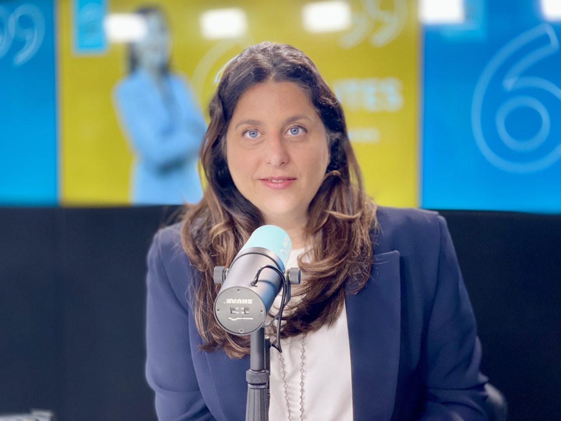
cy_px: 210
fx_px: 843
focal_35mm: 52
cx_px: 280
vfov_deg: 28.0
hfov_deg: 36.8
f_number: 2
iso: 200
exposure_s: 1/120
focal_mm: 6
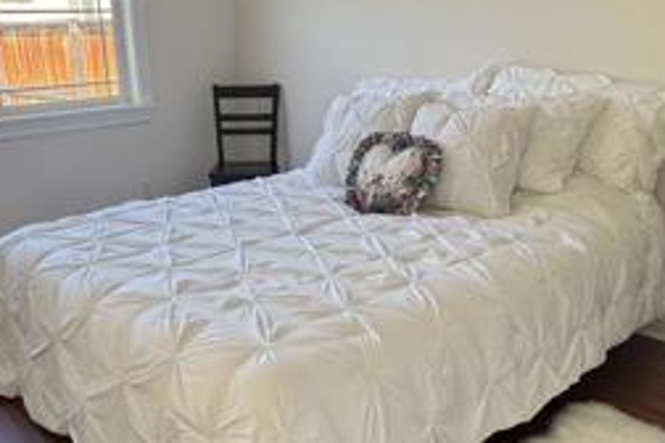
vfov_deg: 35.3
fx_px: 683
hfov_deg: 51.6
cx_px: 277
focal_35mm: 37
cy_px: 322
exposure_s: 1/99
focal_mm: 2.22
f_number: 2.2
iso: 100
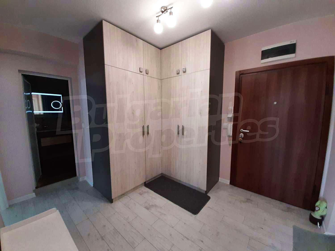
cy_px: 126
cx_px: 168
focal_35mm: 13
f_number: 2.2
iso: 200
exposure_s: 1/50
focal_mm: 1.42
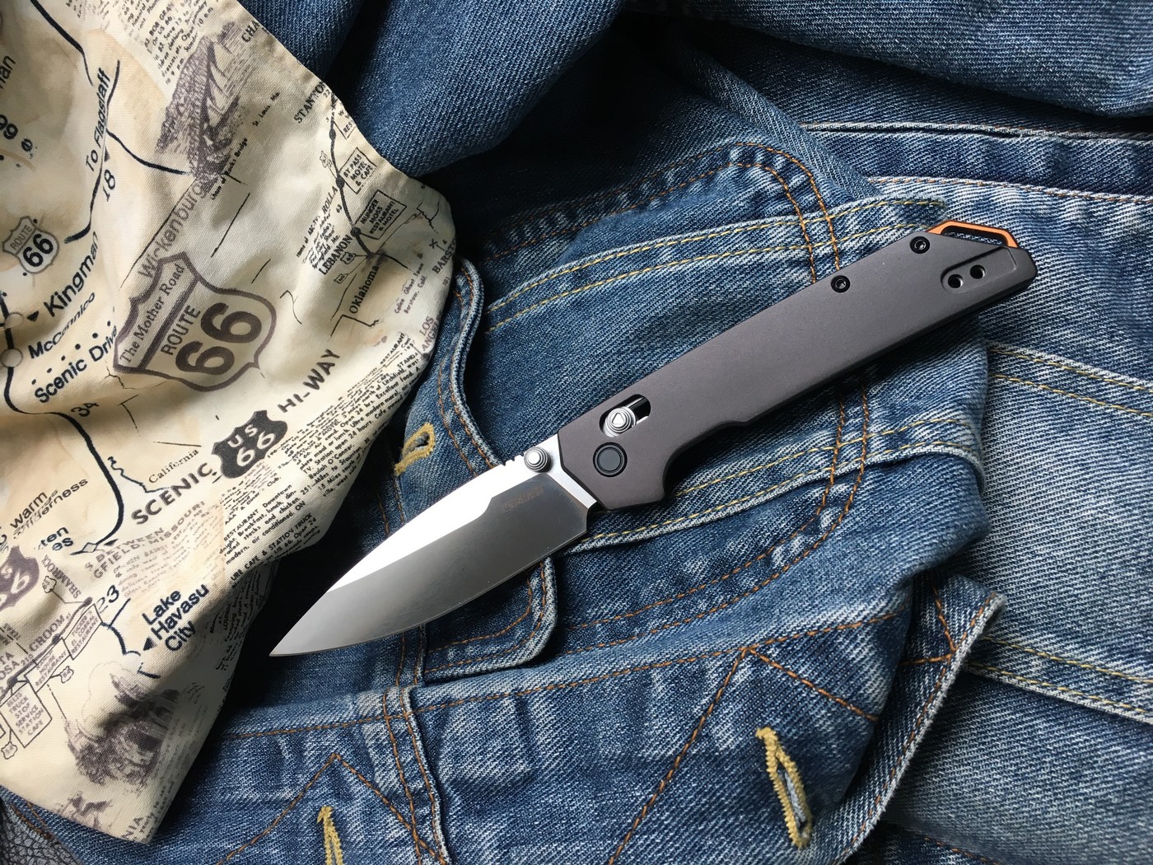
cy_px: 432
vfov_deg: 48.2
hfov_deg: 61.7
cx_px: 576
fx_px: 966
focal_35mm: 29
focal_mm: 4.15
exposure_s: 1/33
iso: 32
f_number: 2.2
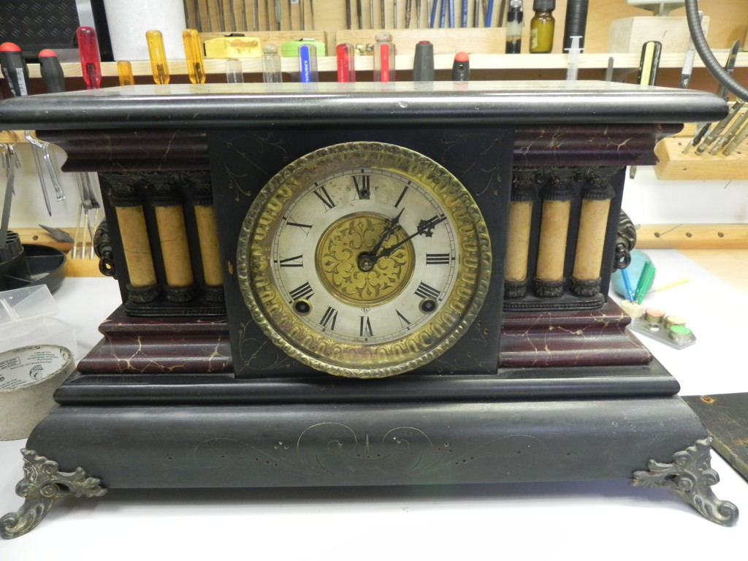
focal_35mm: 26
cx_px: 374
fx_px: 562
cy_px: 280
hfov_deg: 67.3
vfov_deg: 53.1
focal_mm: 4.6
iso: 400
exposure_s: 1/28.2
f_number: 2.8
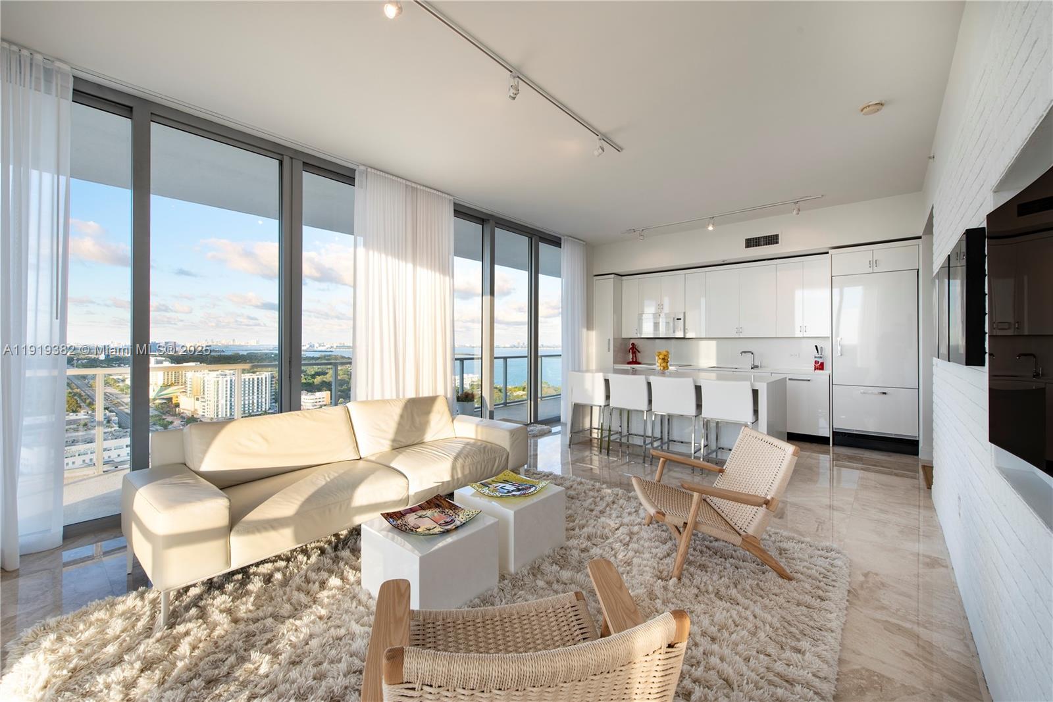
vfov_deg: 81.2
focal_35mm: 14
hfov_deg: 104.2
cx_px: 526
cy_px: 351
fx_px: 410
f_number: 11
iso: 100
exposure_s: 1/40
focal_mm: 14
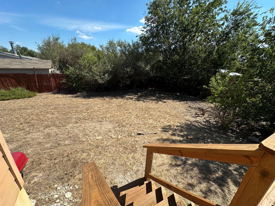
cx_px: 135
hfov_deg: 98.1
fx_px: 119
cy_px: 109
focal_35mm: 15
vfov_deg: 81.7
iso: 40
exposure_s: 1/1416
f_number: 2.2
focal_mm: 2.22
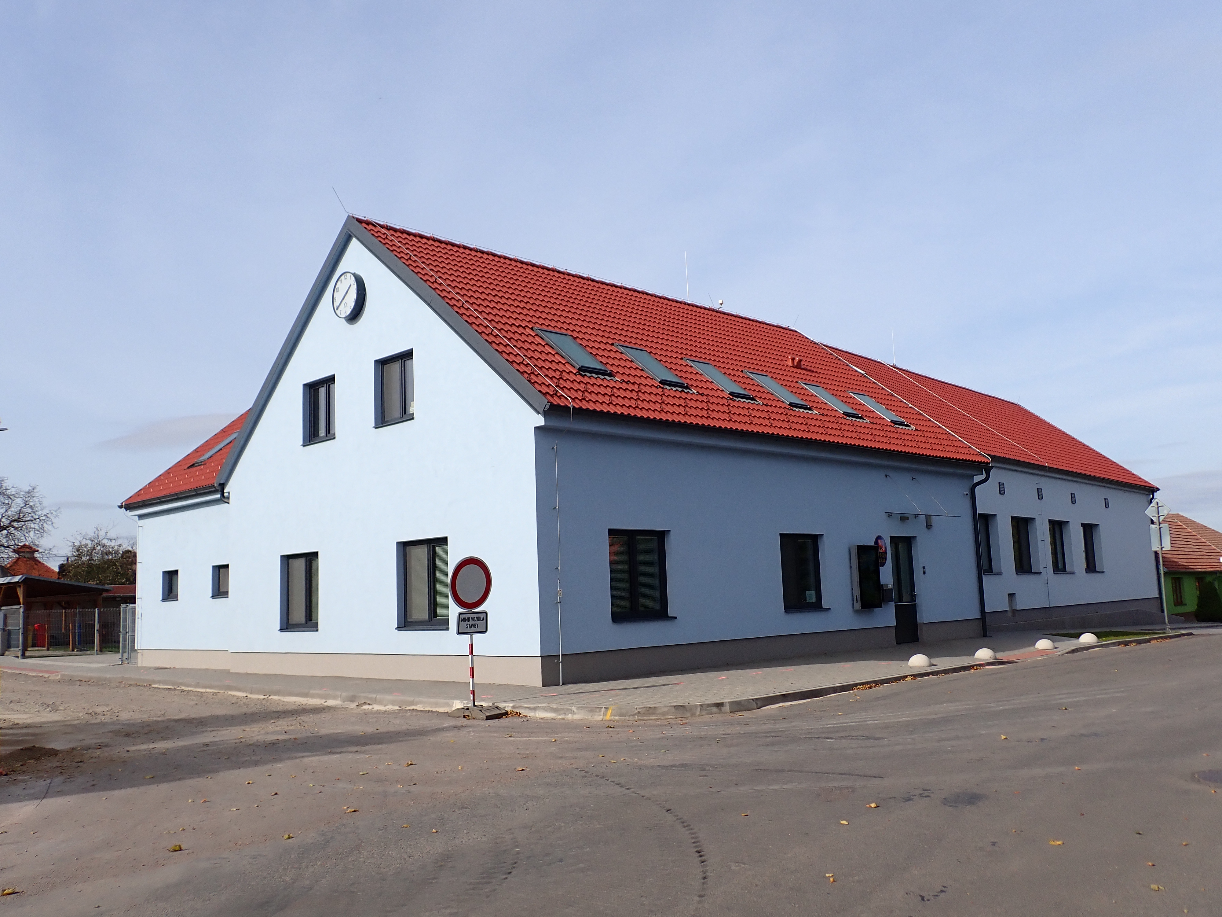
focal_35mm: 30
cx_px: 611
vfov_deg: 46.8
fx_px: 1059
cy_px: 458
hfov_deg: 60.0
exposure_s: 1/200
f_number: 9
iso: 100
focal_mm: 5.4
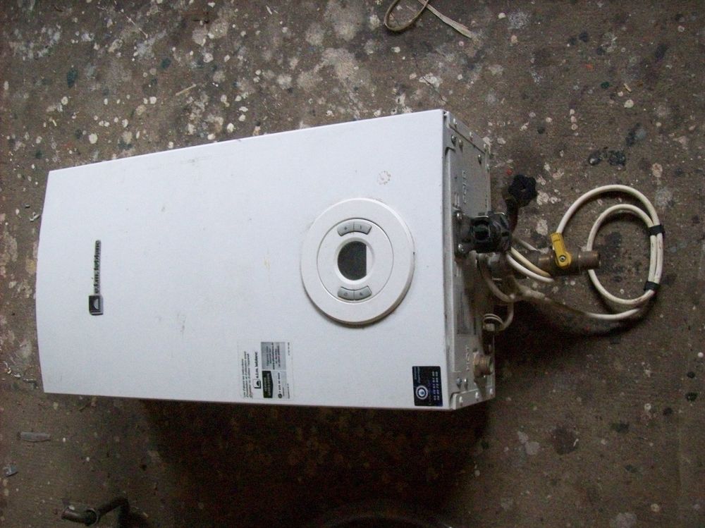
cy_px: 264
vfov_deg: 39.6
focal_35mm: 36
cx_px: 352
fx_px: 733
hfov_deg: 51.4
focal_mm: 6
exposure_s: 1/128
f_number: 2.7
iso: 530
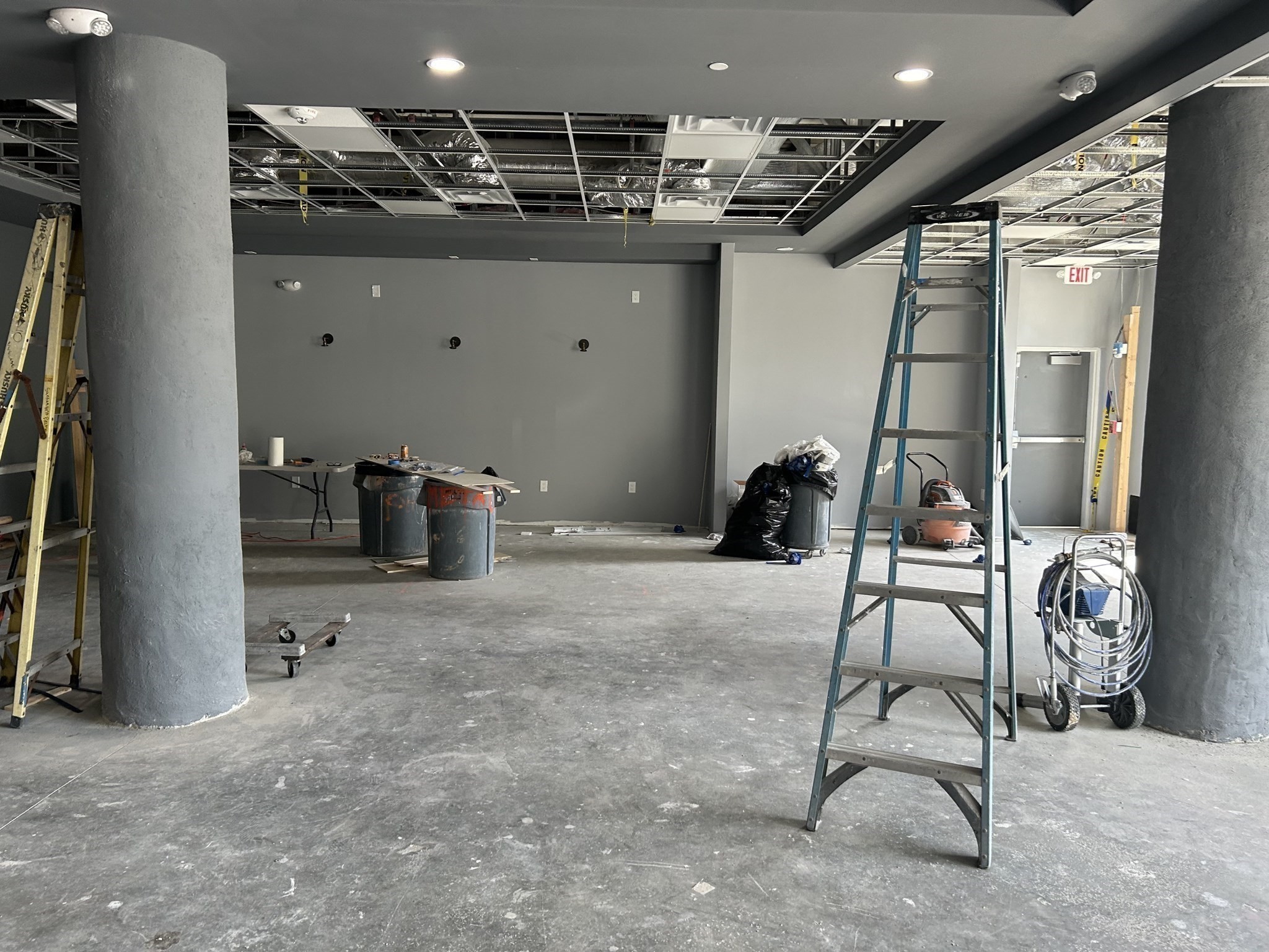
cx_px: 634
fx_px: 953
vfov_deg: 53.1
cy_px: 476
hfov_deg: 67.3
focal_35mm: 26
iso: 100
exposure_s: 1/121
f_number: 1.5
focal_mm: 5.7
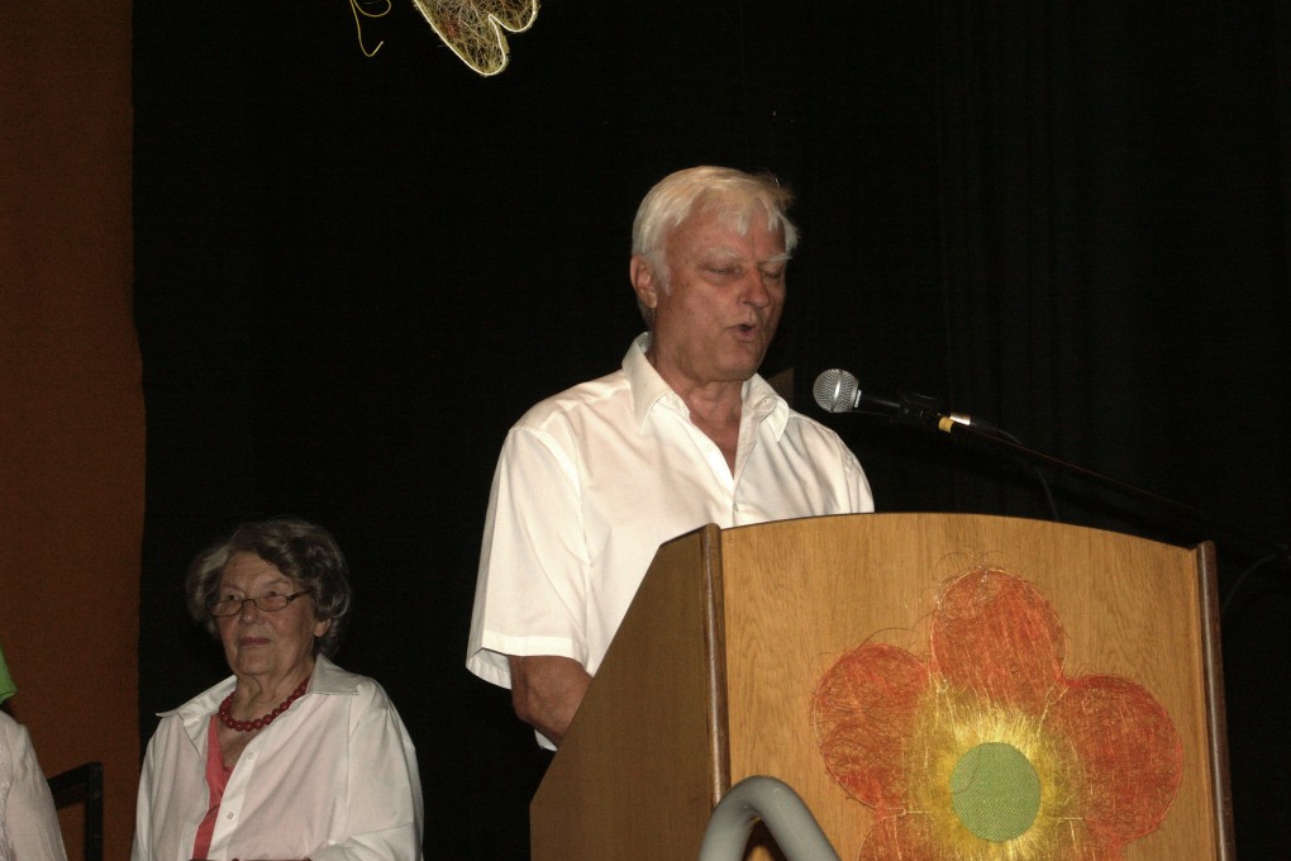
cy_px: 428
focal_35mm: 118
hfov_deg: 17.3
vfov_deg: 11.6
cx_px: 646
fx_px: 4231
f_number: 9
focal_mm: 28.99
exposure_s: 1/100
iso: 100
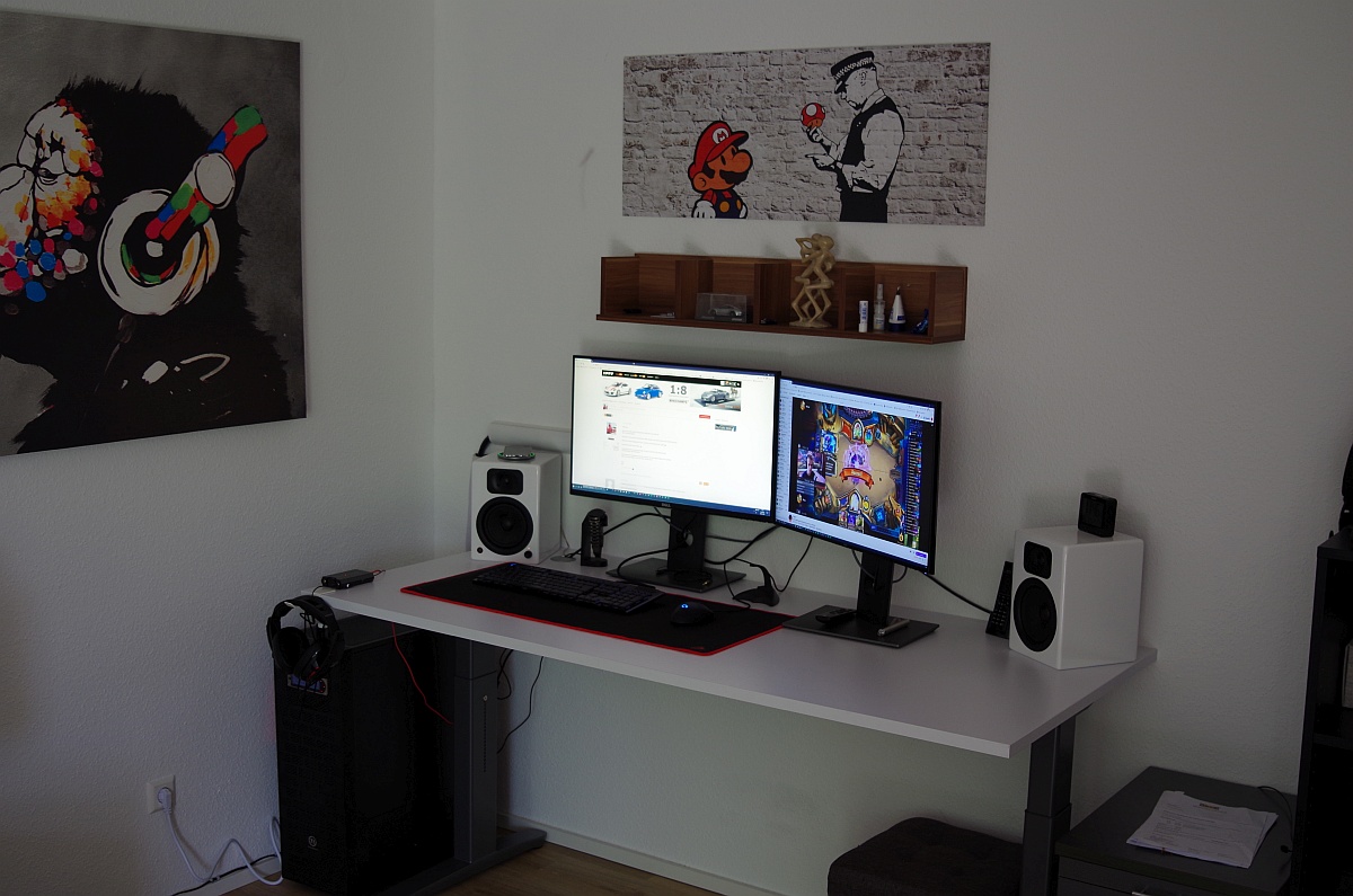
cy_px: 448
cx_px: 676
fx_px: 1575
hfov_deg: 46.5
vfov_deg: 31.8
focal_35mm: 42
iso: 200
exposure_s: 1/25
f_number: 3.5
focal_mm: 28
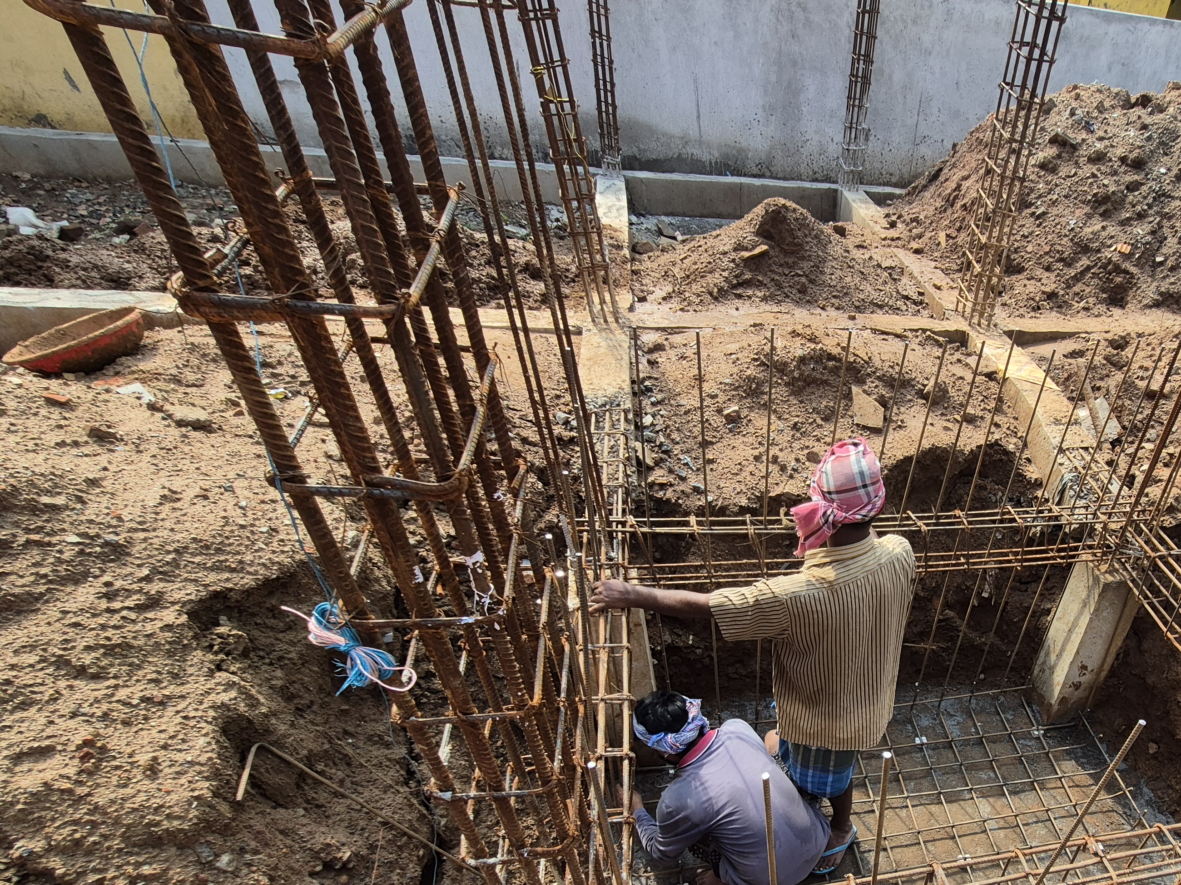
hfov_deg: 77.2
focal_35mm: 20
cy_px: 662
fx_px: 682
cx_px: 849
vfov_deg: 62.3
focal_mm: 1.74
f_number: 2.2
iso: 50
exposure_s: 1/395
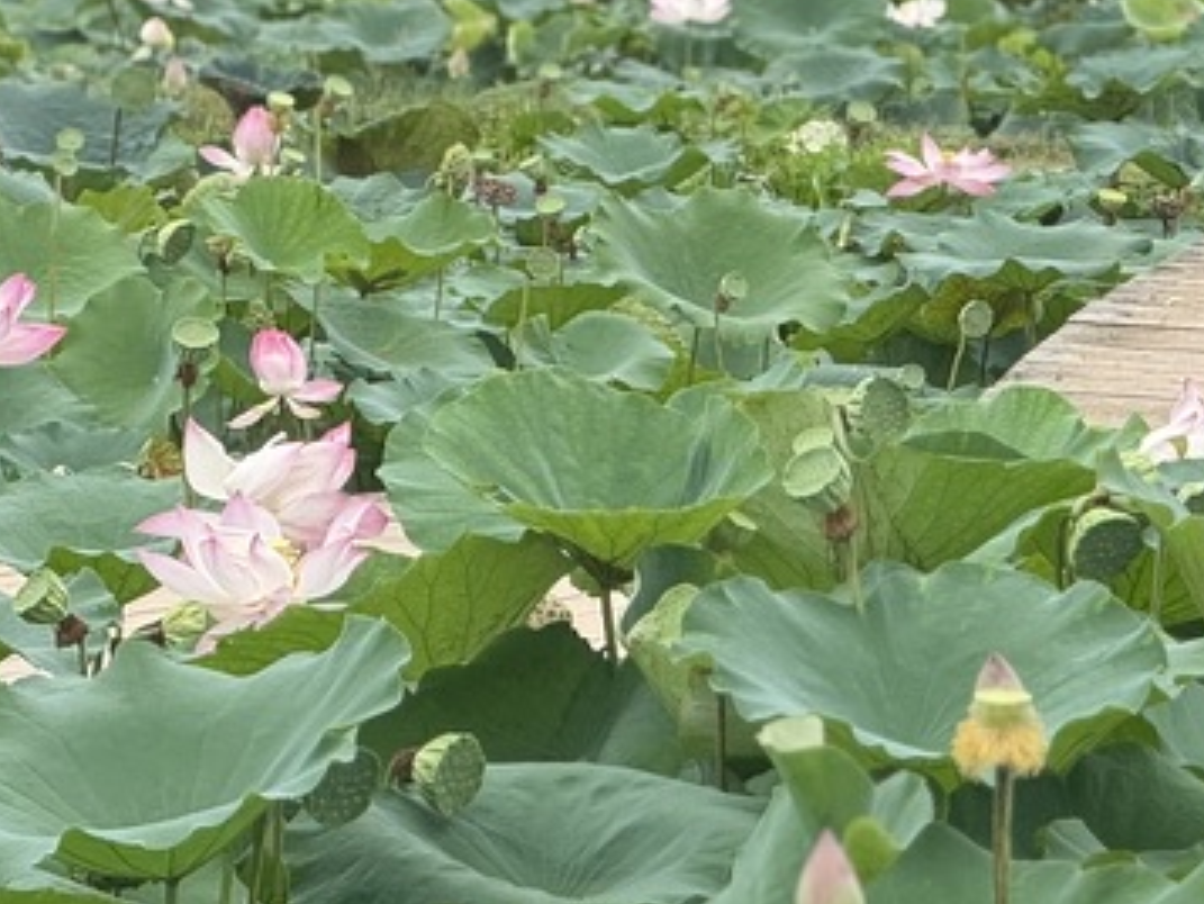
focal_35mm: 344
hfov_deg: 5.7
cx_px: 1470
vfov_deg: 4.3
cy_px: -196
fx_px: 11969
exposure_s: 1/321
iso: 64
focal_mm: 15.66
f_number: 2.8
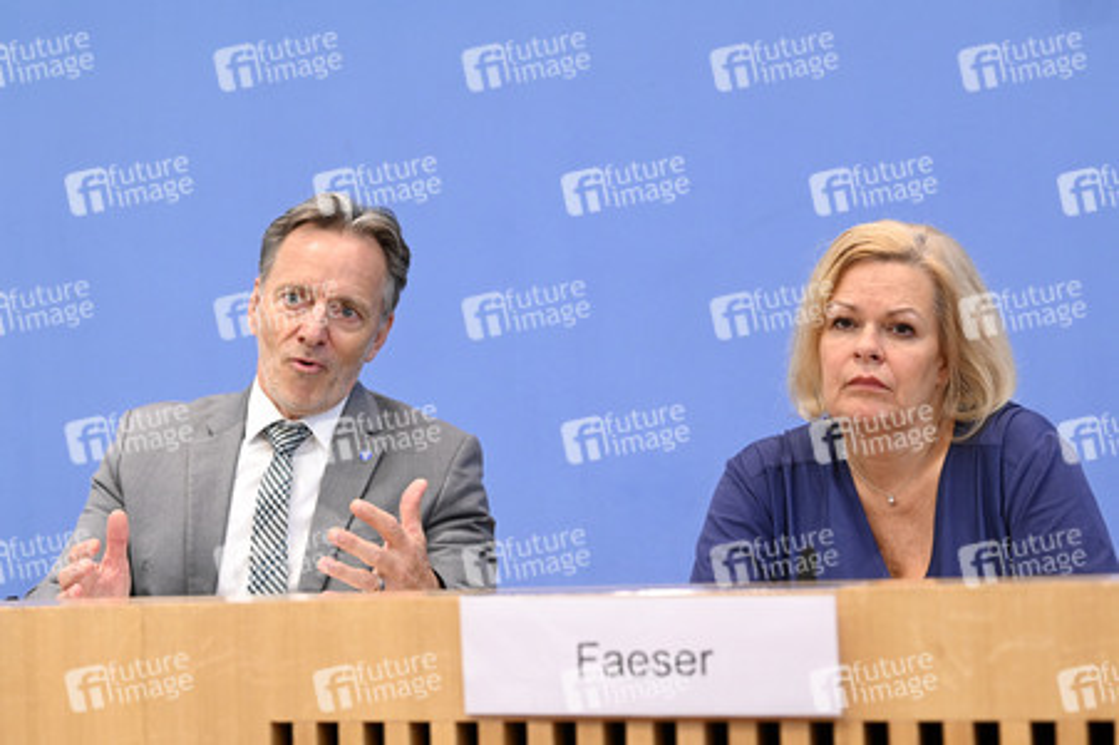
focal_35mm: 70
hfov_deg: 28.9
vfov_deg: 19.4
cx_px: 560
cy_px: 372
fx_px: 2174
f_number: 5.6
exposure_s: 1/400
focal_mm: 70
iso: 3200
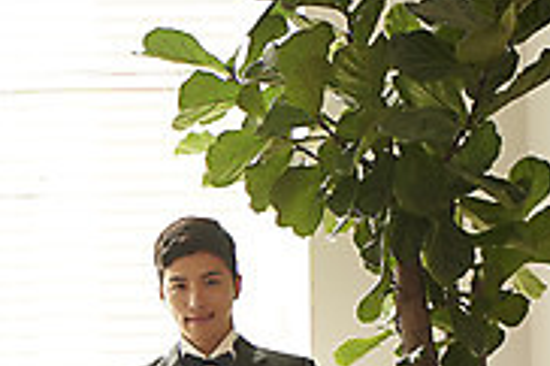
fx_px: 2213
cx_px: -119
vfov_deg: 9.4
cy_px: 402
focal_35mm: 145
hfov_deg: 13.7
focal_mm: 44
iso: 400
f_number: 2.8
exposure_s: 1/320
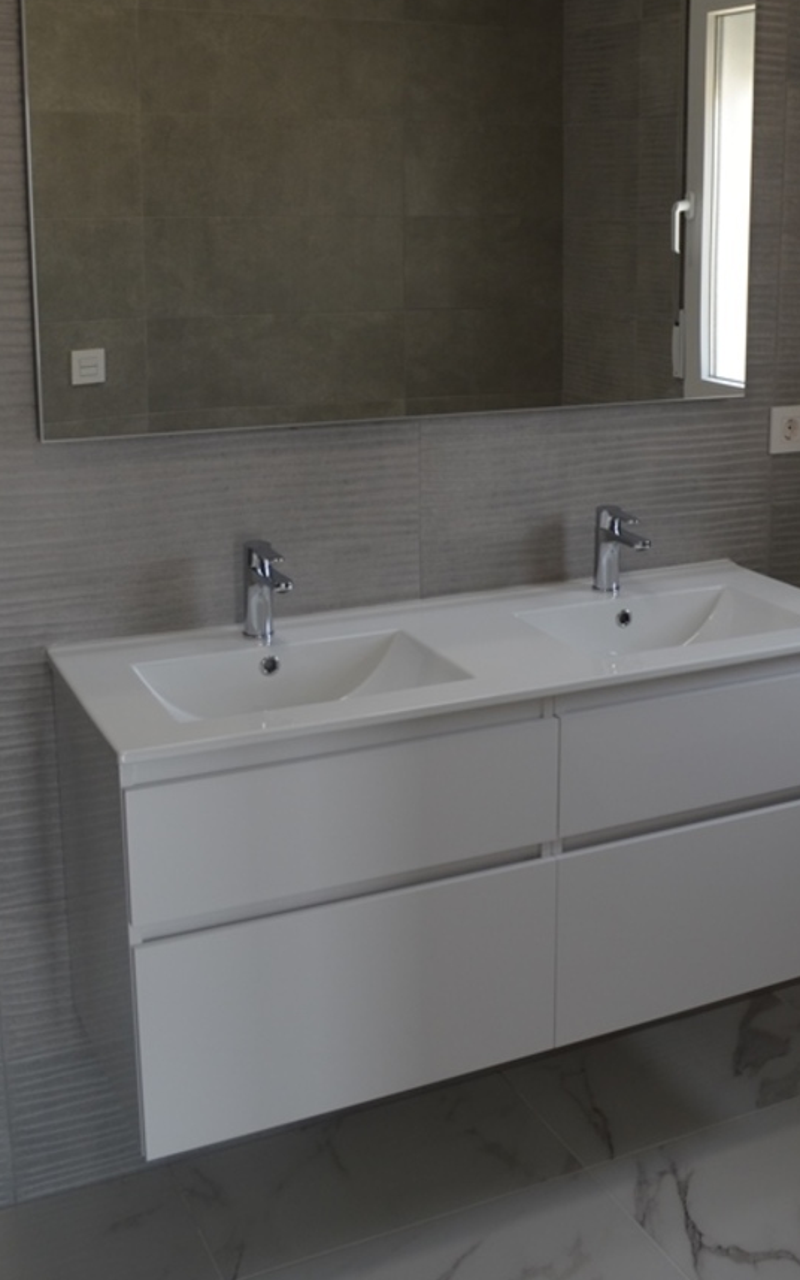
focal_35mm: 41
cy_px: 479
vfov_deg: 47.8
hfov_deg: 31.0
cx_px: 546
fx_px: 1430
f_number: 5.6
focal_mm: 18
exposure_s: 1/125
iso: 320
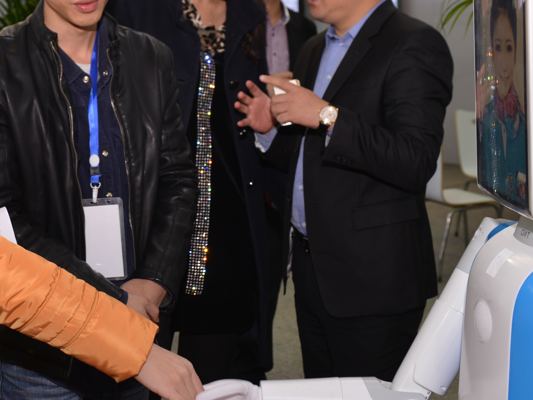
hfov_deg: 30.6
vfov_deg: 23.6
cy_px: 149
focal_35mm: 62
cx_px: 130
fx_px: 955
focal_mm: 32
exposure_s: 1/40
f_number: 6.3
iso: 500
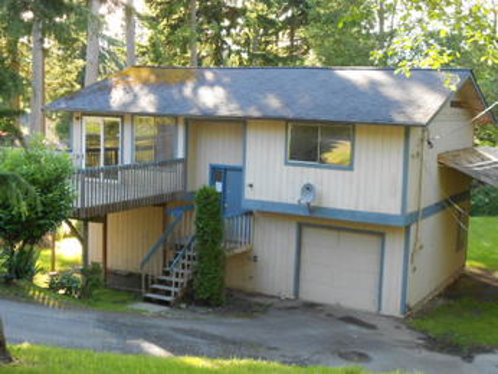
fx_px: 705
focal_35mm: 49
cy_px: 187
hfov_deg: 38.9
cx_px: 249
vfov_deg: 29.7
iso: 200
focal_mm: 8.8
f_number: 4.5
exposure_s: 1/60
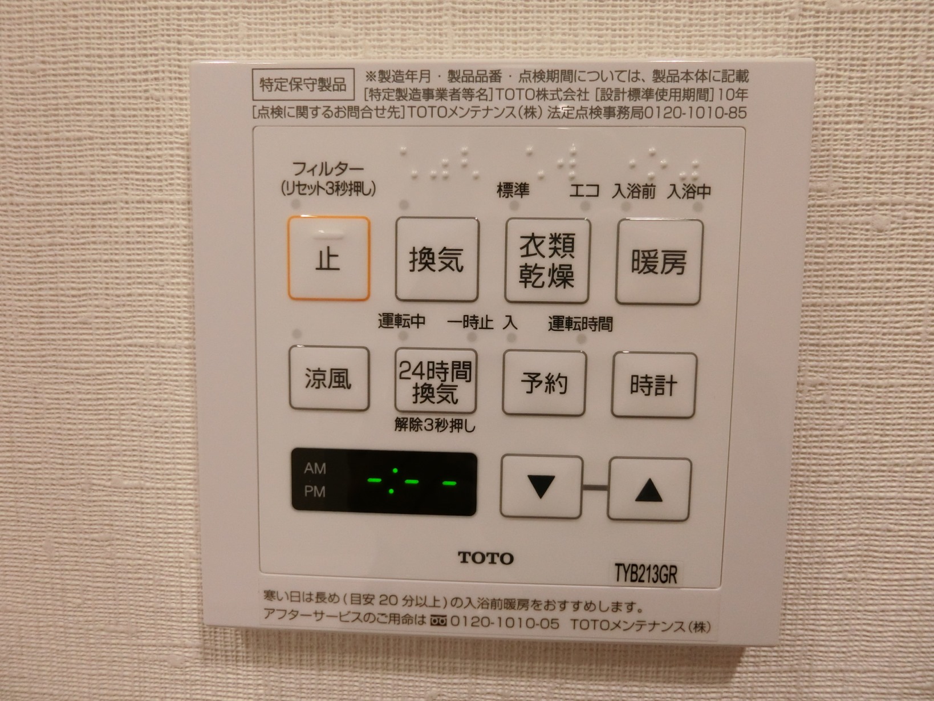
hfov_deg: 84.7
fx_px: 513
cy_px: 350
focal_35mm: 19
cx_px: 467
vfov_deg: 68.7
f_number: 2.7
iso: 320
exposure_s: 1/125
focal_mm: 4.06
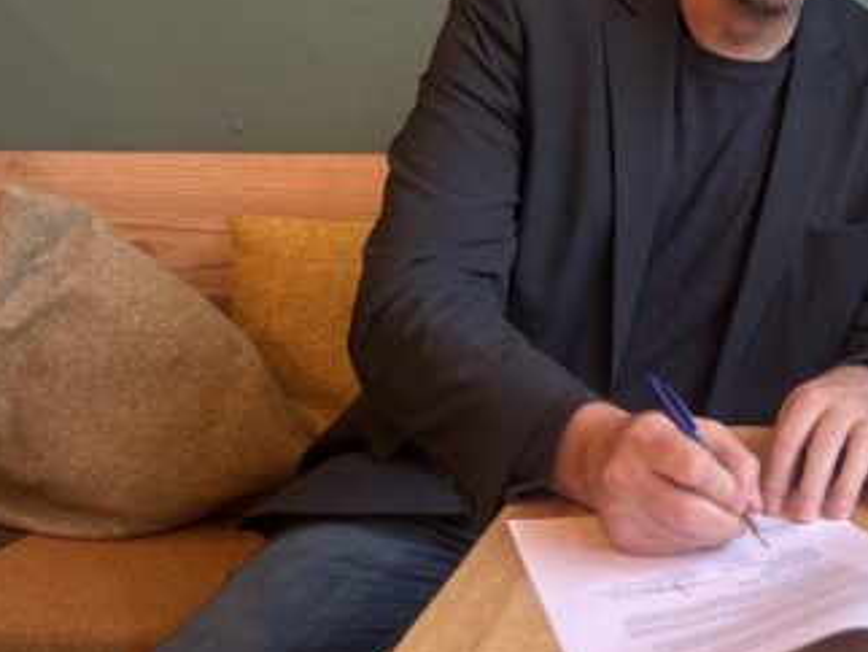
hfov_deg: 29.0
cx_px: 890
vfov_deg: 23.1
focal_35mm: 62
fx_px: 1556
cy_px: 65
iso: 400
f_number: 1.5
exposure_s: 1/50
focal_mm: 5.7
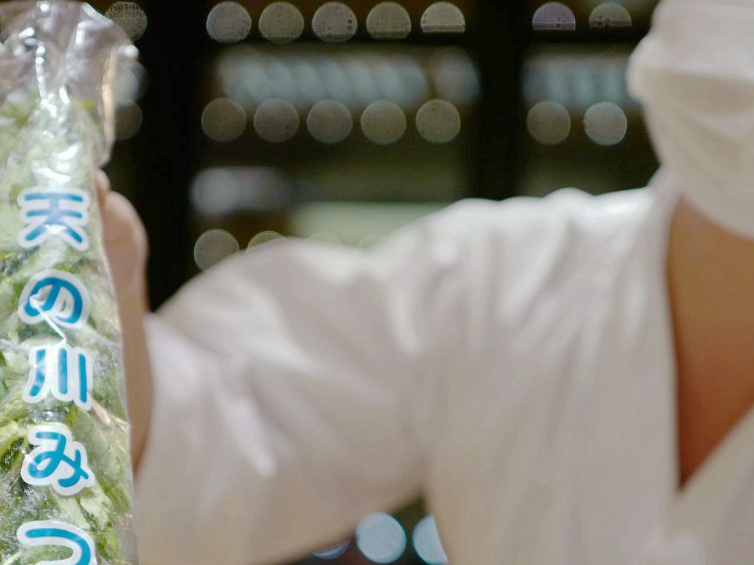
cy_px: 478
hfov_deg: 22.8
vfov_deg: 17.0
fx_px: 1872
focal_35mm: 86
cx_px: 362
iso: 160
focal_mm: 28
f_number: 1.7
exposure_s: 1/80
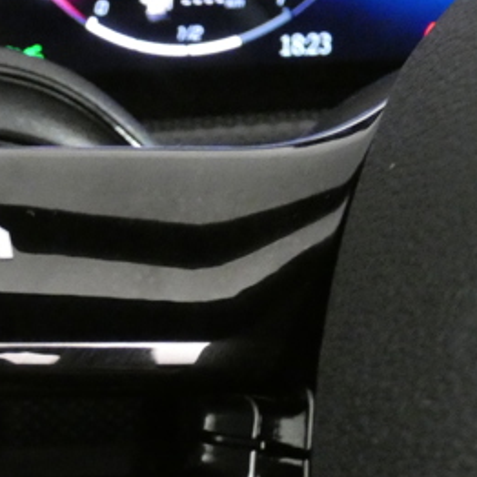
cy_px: 521
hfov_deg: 20.0
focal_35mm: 81
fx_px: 1263
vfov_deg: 20.4
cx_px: -107
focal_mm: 5.3
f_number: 3.3
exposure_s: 1/10
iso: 1600
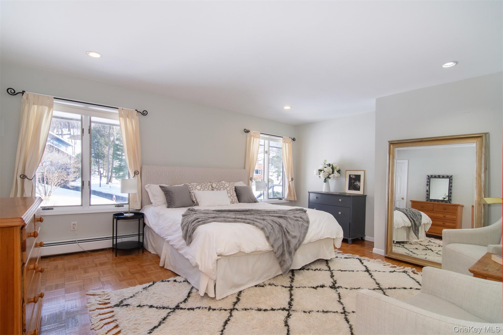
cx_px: 252
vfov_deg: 72.0
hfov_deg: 95.0
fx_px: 231
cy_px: 168
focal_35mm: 16
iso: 640
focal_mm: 11
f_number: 11
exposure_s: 1/50
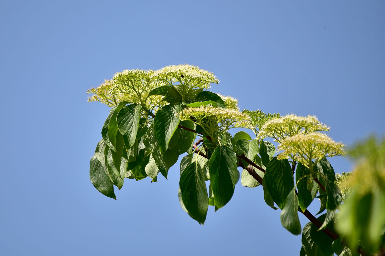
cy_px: 128
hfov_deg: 4.1
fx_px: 5347
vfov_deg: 2.7
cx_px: 192
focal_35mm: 500
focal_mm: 500
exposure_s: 1/1250
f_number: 6.3
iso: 160
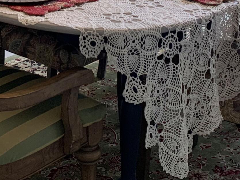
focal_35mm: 94
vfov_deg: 14.5
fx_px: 652
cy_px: -101
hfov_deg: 20.7
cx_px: 54
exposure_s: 1/60
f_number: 1.8
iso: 64
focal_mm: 4.25
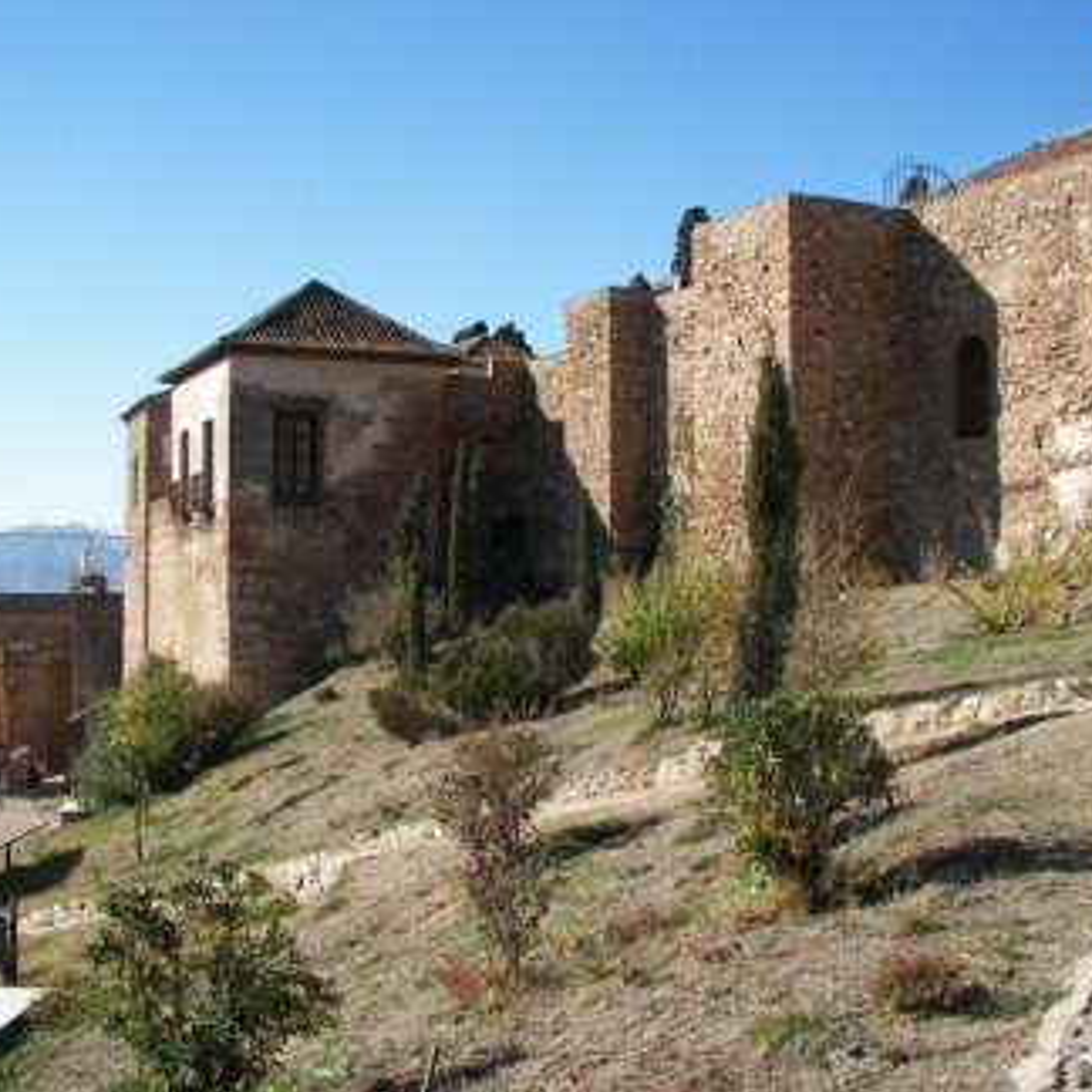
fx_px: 1570
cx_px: 485
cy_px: 556
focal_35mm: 44
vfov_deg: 38.3
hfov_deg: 38.3
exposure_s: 1/800
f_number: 2.8
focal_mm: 6
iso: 50
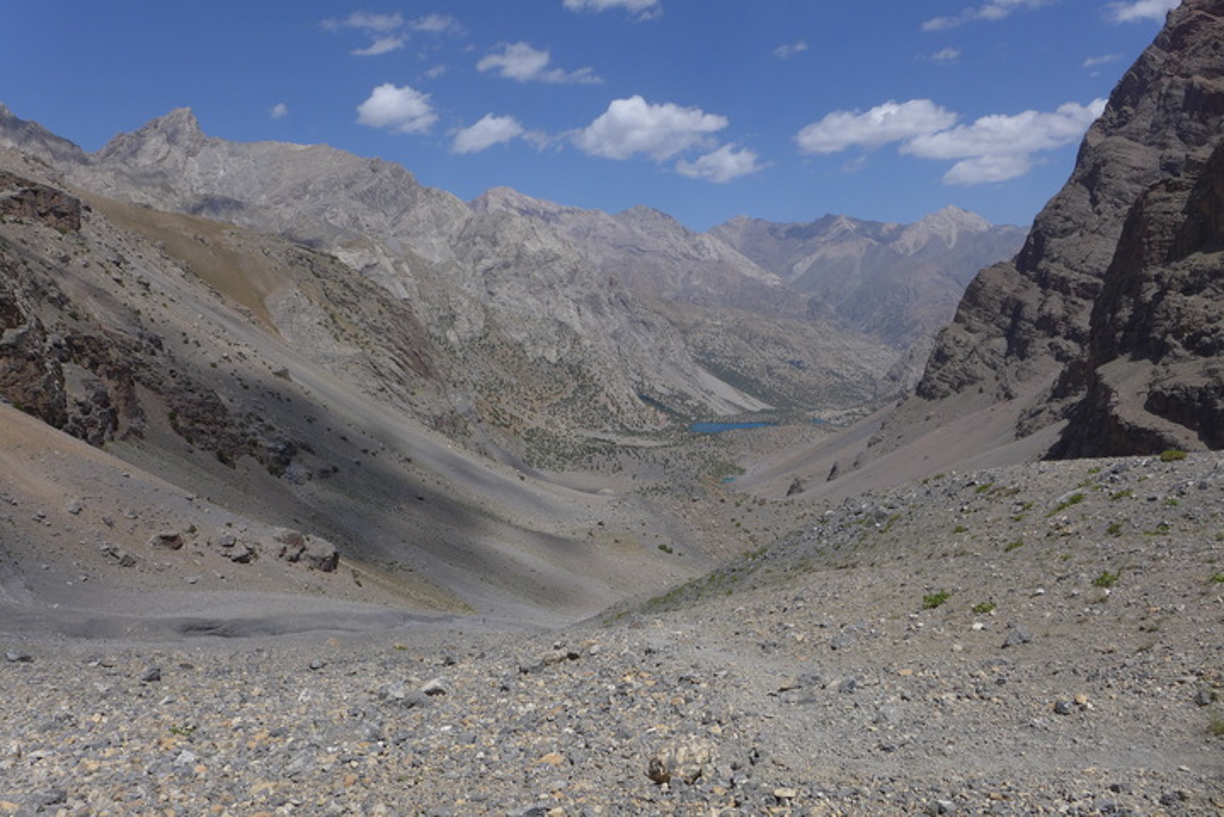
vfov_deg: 53.2
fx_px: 816
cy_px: 408
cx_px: 612
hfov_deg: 73.7
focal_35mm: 24
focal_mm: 4.7
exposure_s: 1/1600
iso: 80
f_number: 3.5
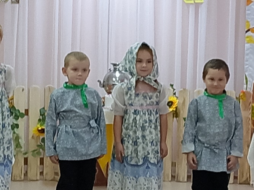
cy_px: 95
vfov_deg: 9.5
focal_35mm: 156
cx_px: 127
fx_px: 1144
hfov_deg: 12.7
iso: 235
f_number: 1.8
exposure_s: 1/25
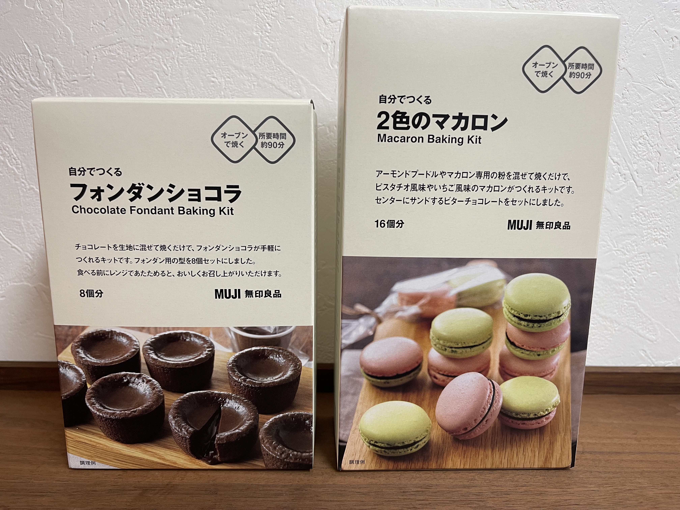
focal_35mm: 25
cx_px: 340
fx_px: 491
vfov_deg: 54.9
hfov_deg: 69.4
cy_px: 255
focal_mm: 5.1
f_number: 1.6
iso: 100
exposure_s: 1/50
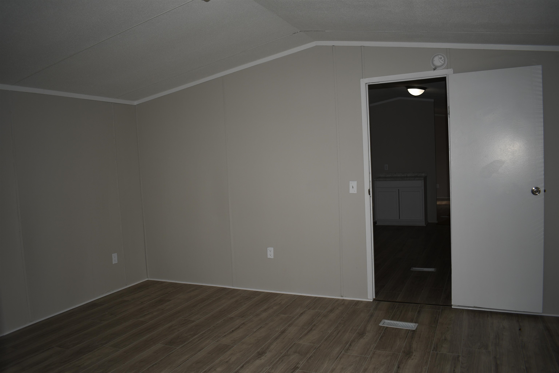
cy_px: 186
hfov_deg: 67.4
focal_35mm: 27
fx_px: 419
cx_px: 280
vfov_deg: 47.9
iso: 100
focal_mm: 18
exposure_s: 1/250
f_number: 3.5
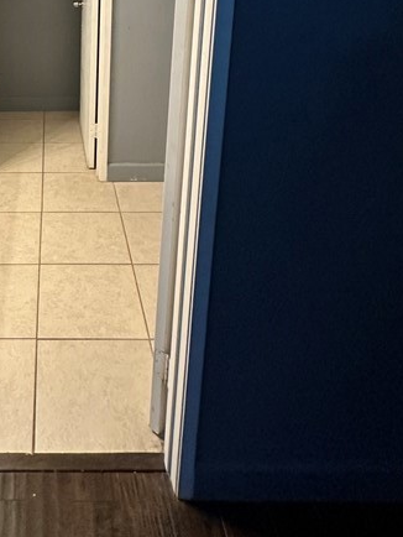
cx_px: 51
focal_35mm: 33
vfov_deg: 47.7
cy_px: 24
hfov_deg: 40.2
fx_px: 512
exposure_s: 1/60
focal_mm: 2.22
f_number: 2.2
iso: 320
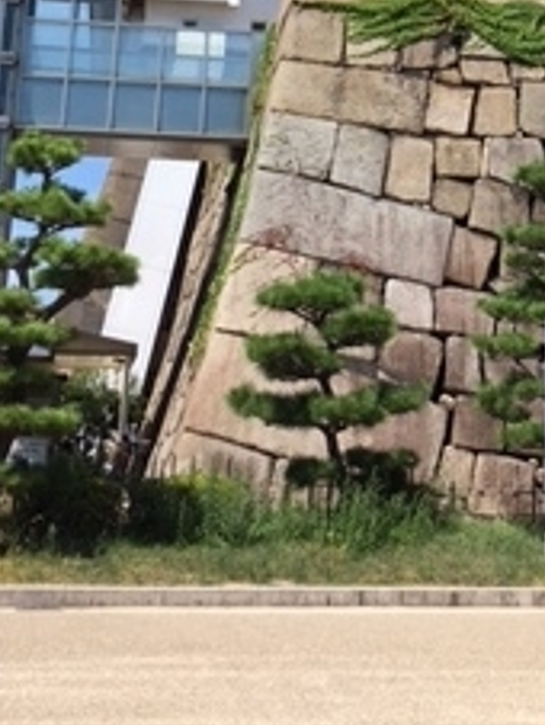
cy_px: -128
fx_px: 1718
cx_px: 455
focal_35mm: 82
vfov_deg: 22.1
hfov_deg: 17.8
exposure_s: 1/1603
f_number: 2.2
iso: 25
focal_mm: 4.15
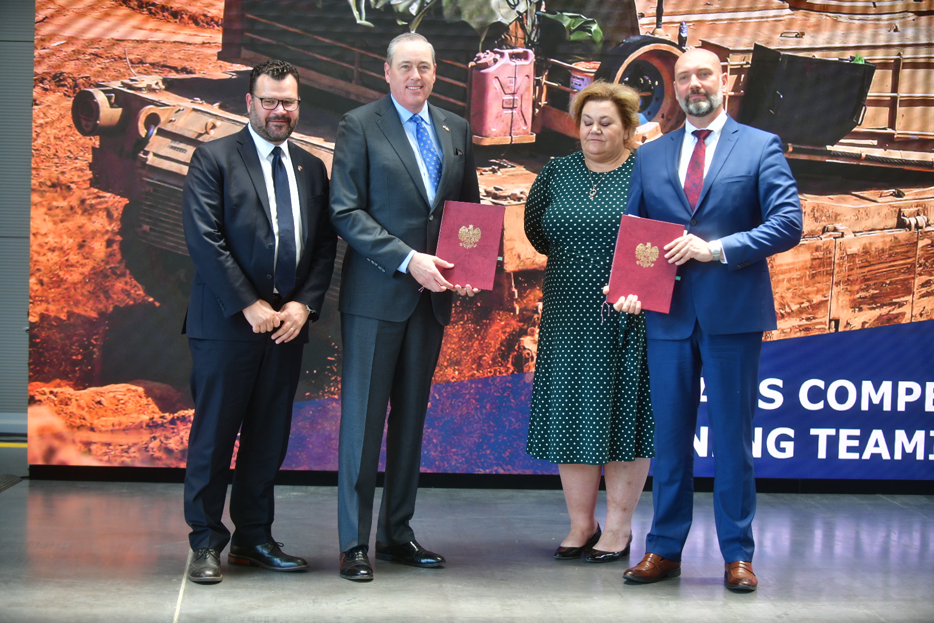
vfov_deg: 15.9
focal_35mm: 86
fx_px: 2231
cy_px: 312
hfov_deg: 23.6
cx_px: 467
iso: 400
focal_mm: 86
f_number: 2.8
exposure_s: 1/250
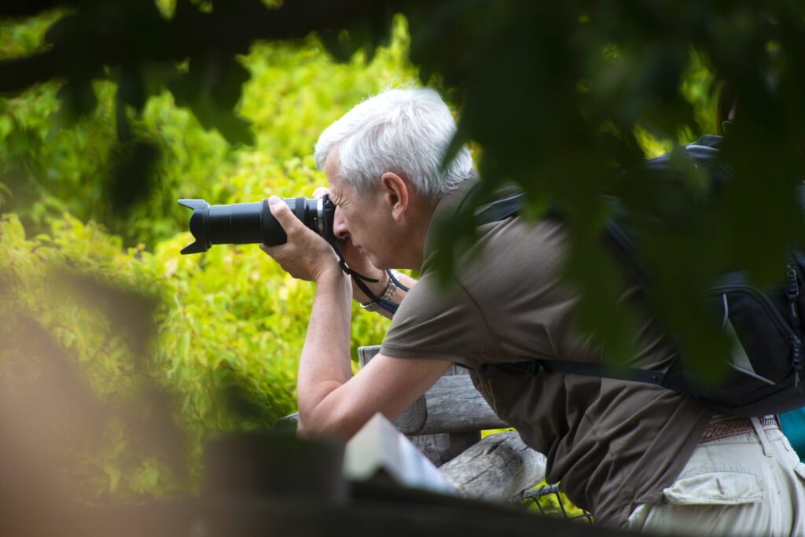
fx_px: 7603
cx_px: 402
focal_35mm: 340
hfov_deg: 6.1
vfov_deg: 4.0
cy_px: 268
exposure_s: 1/400
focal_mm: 340
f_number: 4.8
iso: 320
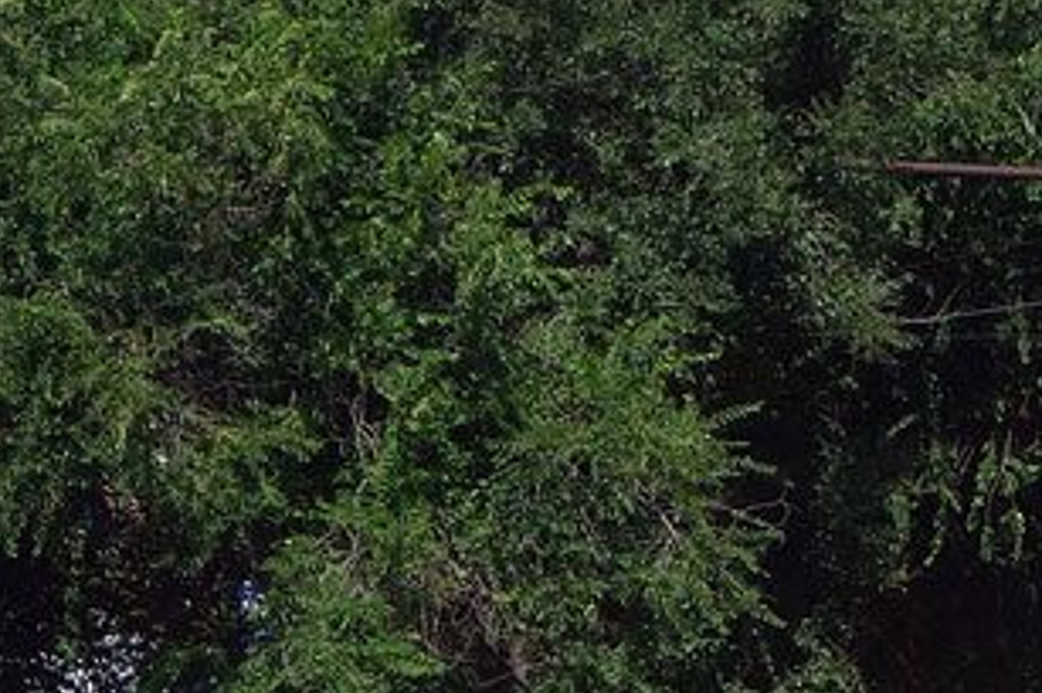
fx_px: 9281
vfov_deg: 4.3
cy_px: 99
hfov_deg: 6.3
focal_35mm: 321
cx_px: 1782
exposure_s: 1/500
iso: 125
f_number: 6.3
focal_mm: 30.46
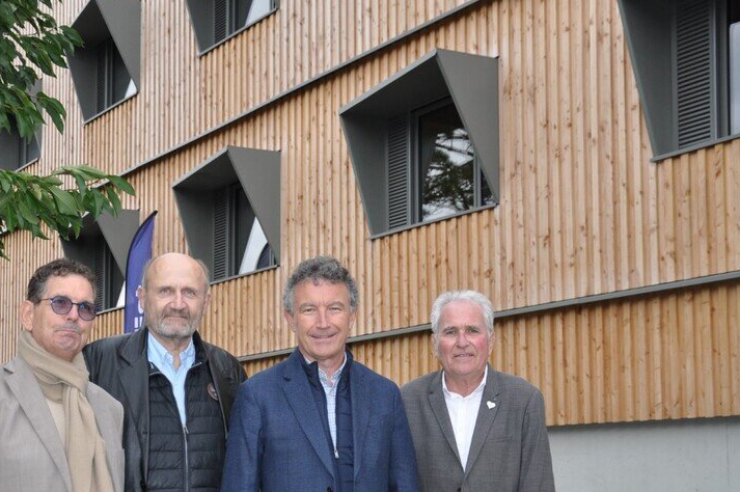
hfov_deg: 32.3
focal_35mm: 62
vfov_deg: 21.7
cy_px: 356
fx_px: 1273
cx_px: 285
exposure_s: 1/200
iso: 360
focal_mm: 28
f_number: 4
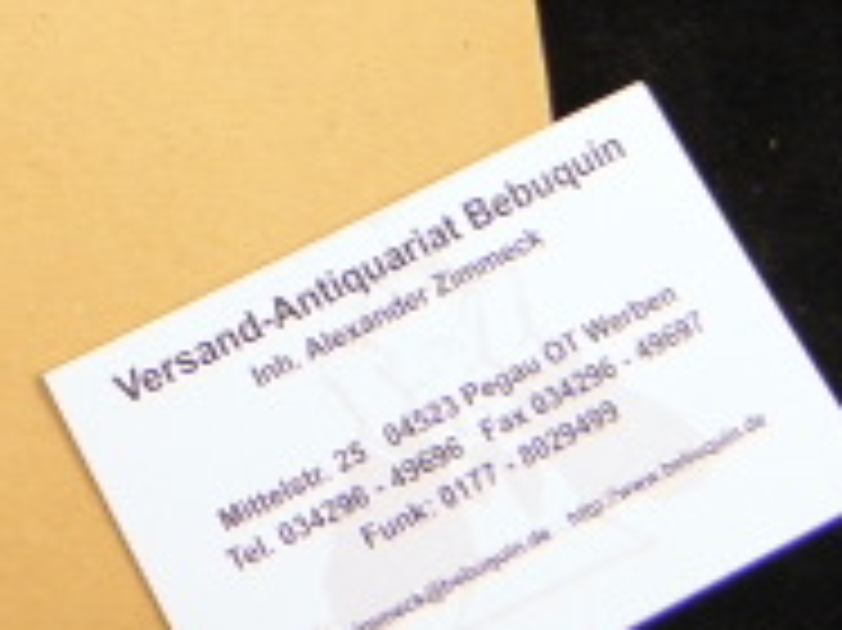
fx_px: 2747
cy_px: -310
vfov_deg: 12.5
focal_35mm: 113
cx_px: -297
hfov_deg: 16.4
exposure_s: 1/30
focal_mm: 5.9
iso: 200
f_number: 3.6
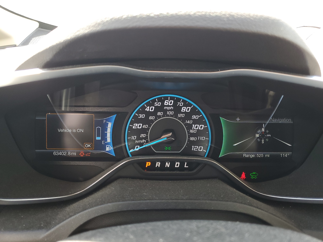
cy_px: 121
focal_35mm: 26
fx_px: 243
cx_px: 162
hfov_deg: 67.3
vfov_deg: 53.1
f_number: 1.5
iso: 57
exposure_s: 1/120
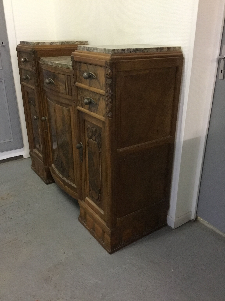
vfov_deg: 58.4
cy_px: 150
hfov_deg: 45.4
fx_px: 269
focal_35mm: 31
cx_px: 112
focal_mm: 3.3
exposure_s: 1/17
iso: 320
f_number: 2.4
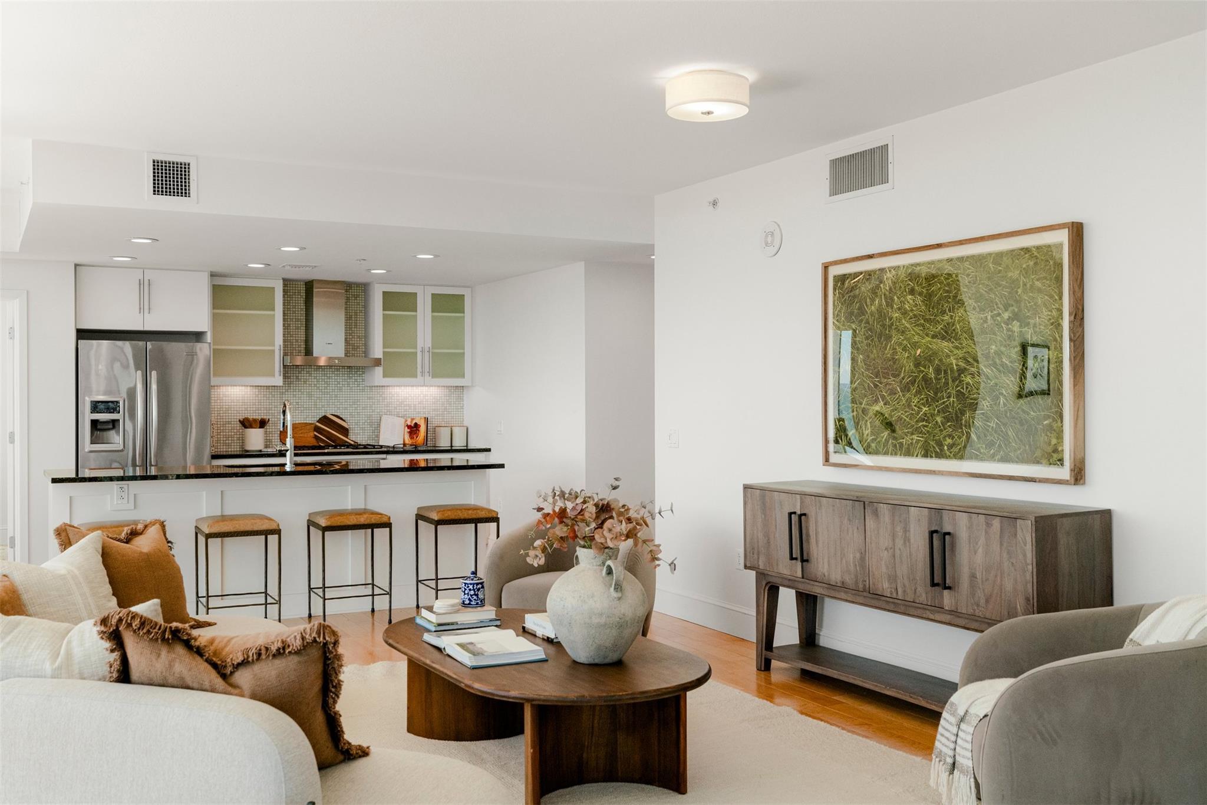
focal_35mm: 35
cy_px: 402
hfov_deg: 54.4
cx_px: 604
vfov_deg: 37.8
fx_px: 1173
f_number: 8
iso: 2000
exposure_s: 1/250
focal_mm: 35
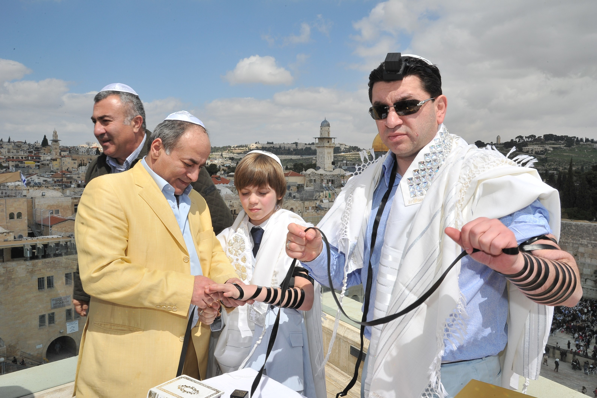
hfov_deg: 61.9
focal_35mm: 30
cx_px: 298
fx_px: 497
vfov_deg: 43.6
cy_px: 199
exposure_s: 1/250
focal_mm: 30
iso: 500
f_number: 22
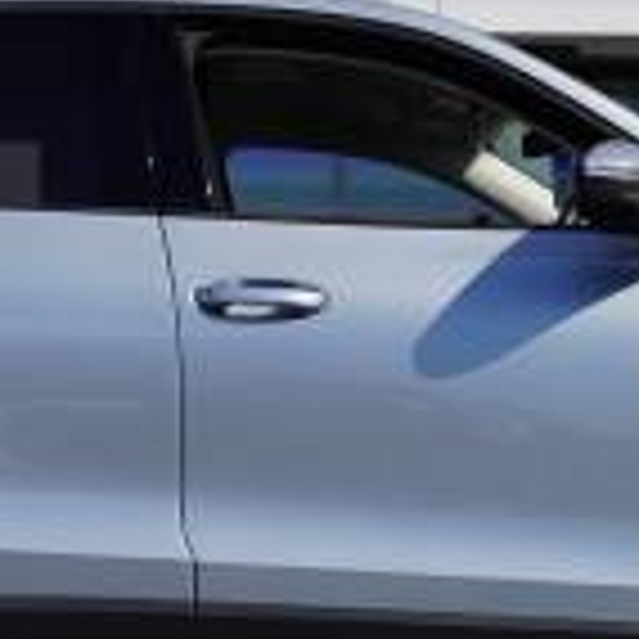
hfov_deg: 10.2
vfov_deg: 10.2
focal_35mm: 172
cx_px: 284
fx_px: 3592
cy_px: 324
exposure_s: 1/320
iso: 100
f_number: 5
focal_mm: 45
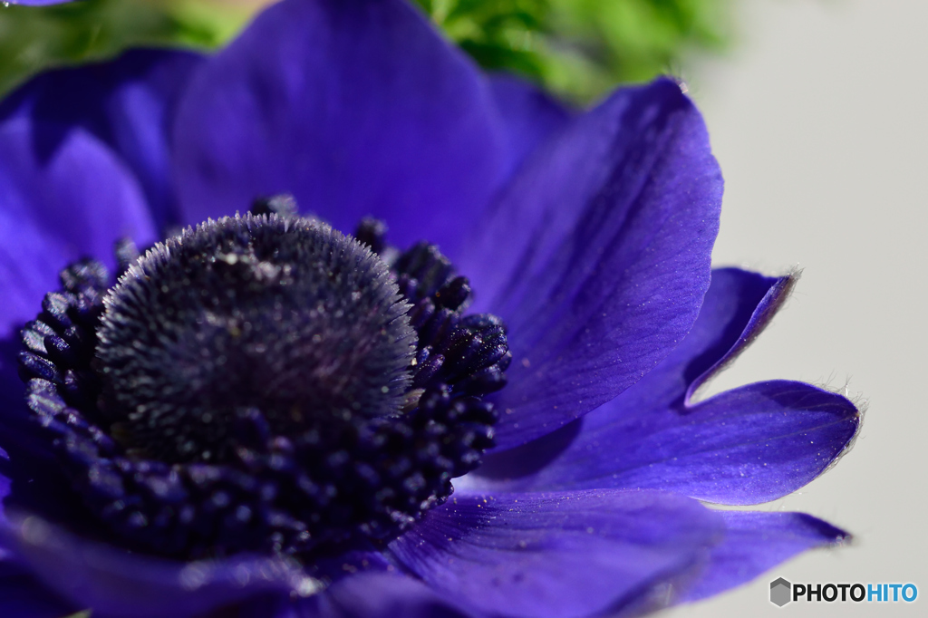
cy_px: 309
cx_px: 464
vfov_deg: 8.7
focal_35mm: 158
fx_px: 4058
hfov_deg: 13.0
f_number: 11
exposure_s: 1/2000
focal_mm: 105
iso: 800
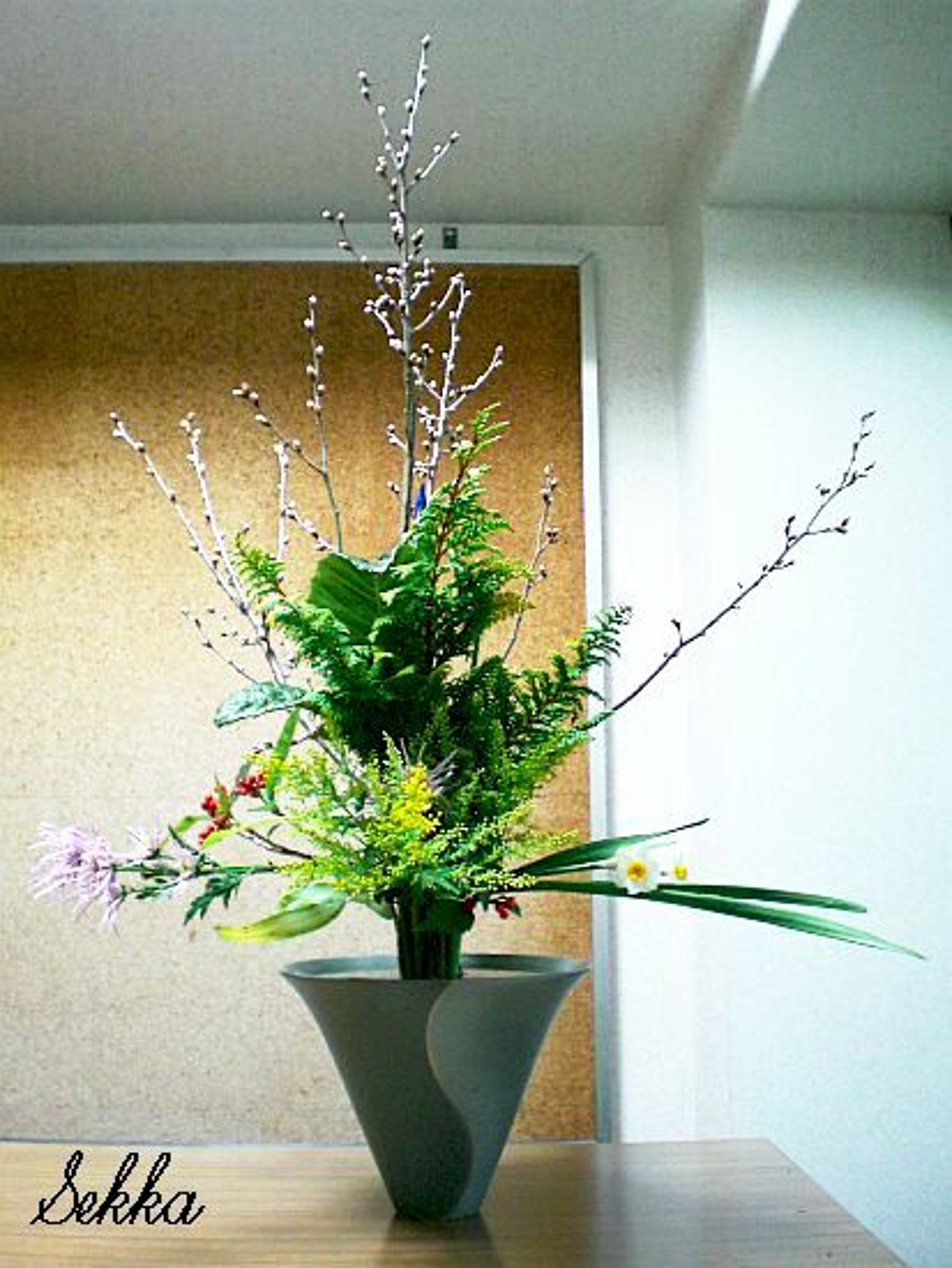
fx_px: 1392
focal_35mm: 38
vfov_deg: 49.0
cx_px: 476
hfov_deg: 37.7
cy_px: 634
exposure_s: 1/30
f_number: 3.1
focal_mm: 6.3
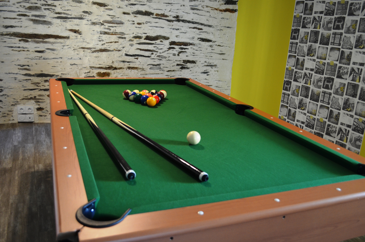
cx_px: 182
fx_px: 334
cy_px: 121
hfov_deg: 57.3
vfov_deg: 39.8
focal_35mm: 33
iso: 800
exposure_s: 1/30
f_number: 3.8
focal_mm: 22
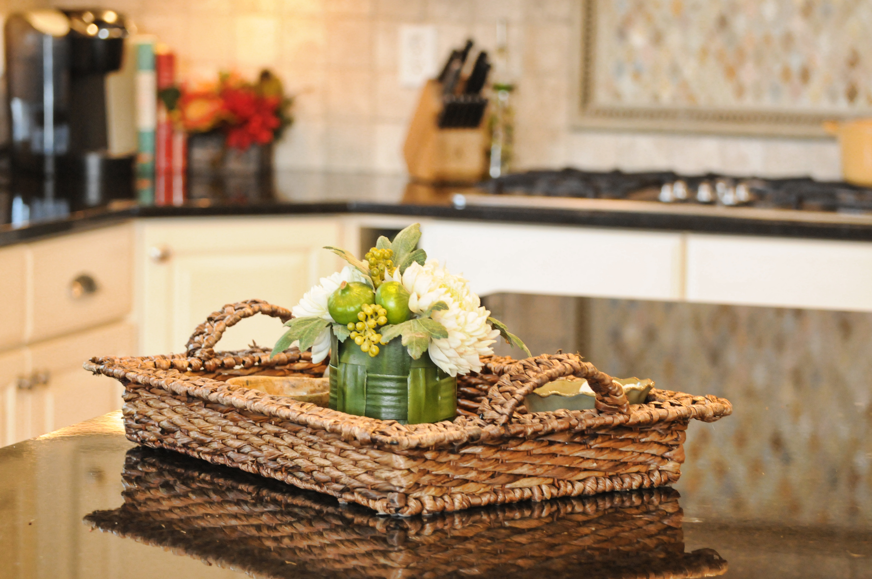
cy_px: 290
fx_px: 2903
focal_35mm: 120
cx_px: 436
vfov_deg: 11.4
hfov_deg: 17.1
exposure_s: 1/60
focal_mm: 80
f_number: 4.5
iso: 1250
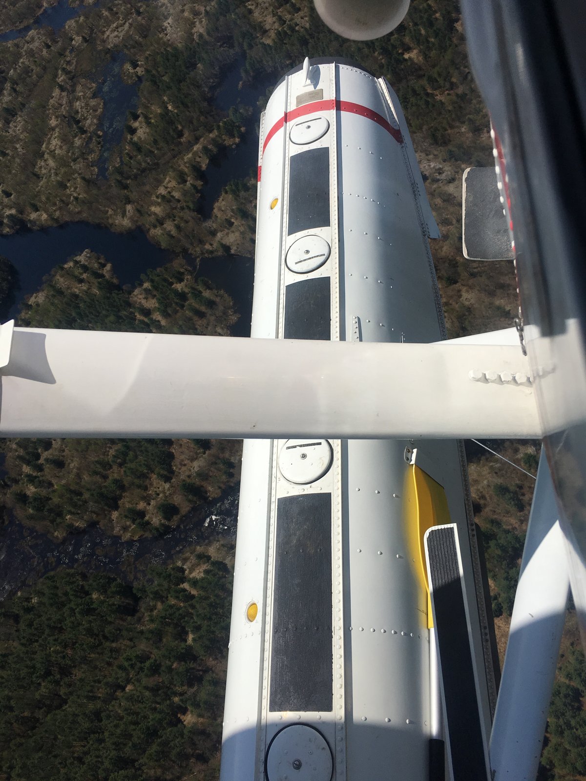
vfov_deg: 61.7
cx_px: 293
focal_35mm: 29
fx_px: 655
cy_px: 390
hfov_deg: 48.2
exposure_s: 1/4525
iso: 25
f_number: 2.2
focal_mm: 4.15
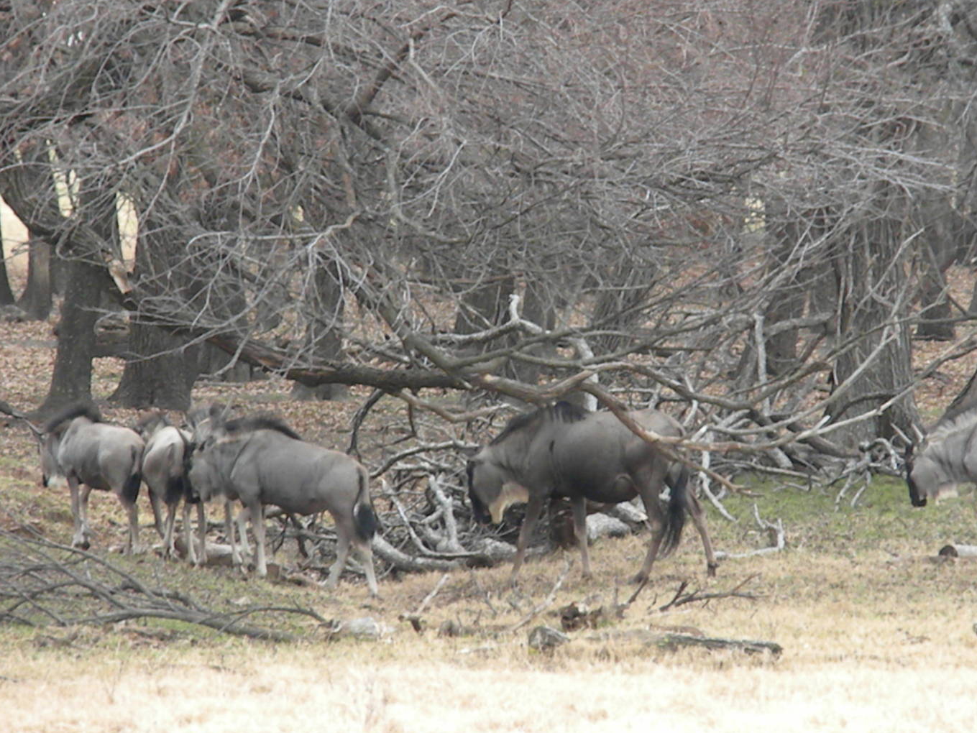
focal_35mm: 306
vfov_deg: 4.9
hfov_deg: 6.5
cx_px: 500
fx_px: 8639
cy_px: 380
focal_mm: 46.2
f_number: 5.3
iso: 640
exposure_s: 1/404
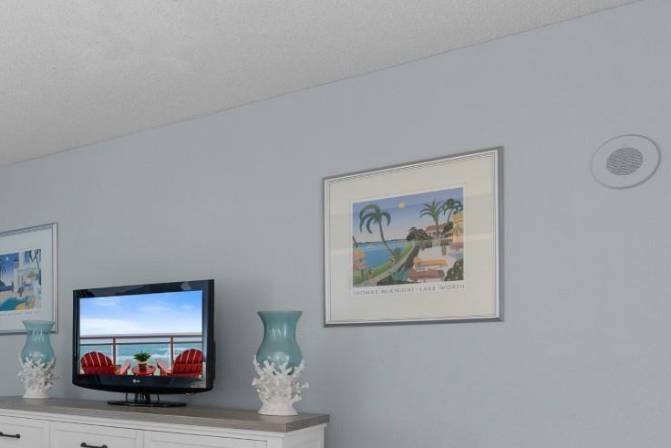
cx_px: 59
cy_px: 339
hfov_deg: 50.3
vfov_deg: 38.9
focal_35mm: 33
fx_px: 615
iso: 100
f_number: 4.5
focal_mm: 10
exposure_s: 5
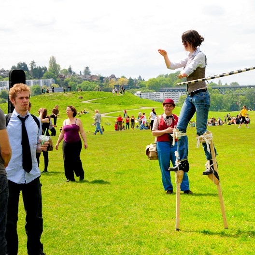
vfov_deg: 21.4
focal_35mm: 81
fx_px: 675
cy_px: 128
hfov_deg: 21.3
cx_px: 174
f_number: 7.1
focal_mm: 42
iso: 400
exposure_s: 1/1000
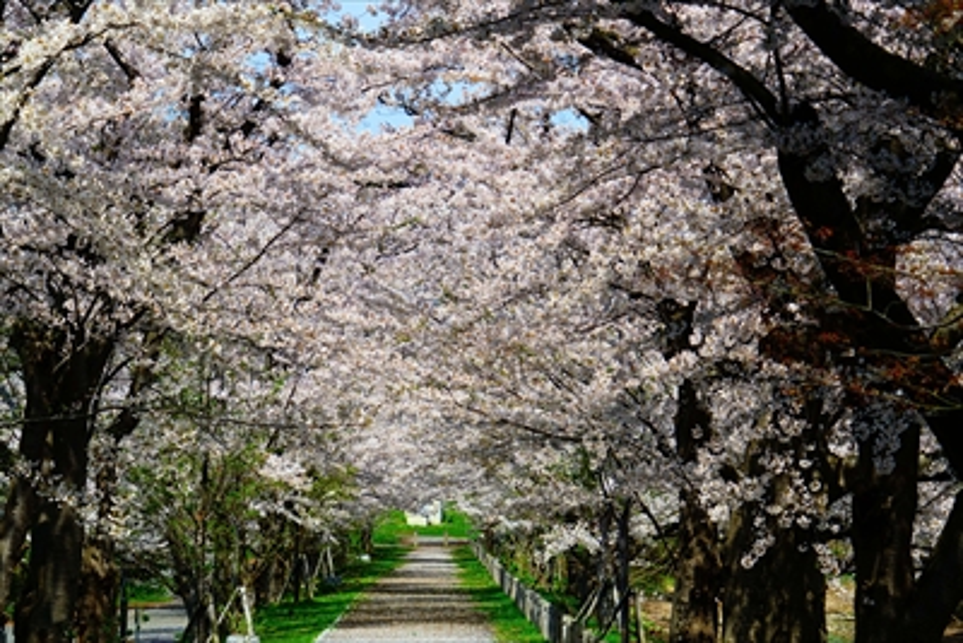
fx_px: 4415
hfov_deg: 12.4
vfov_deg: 8.3
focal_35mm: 165
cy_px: 322
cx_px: 482
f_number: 8
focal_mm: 110
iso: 100
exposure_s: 1/400
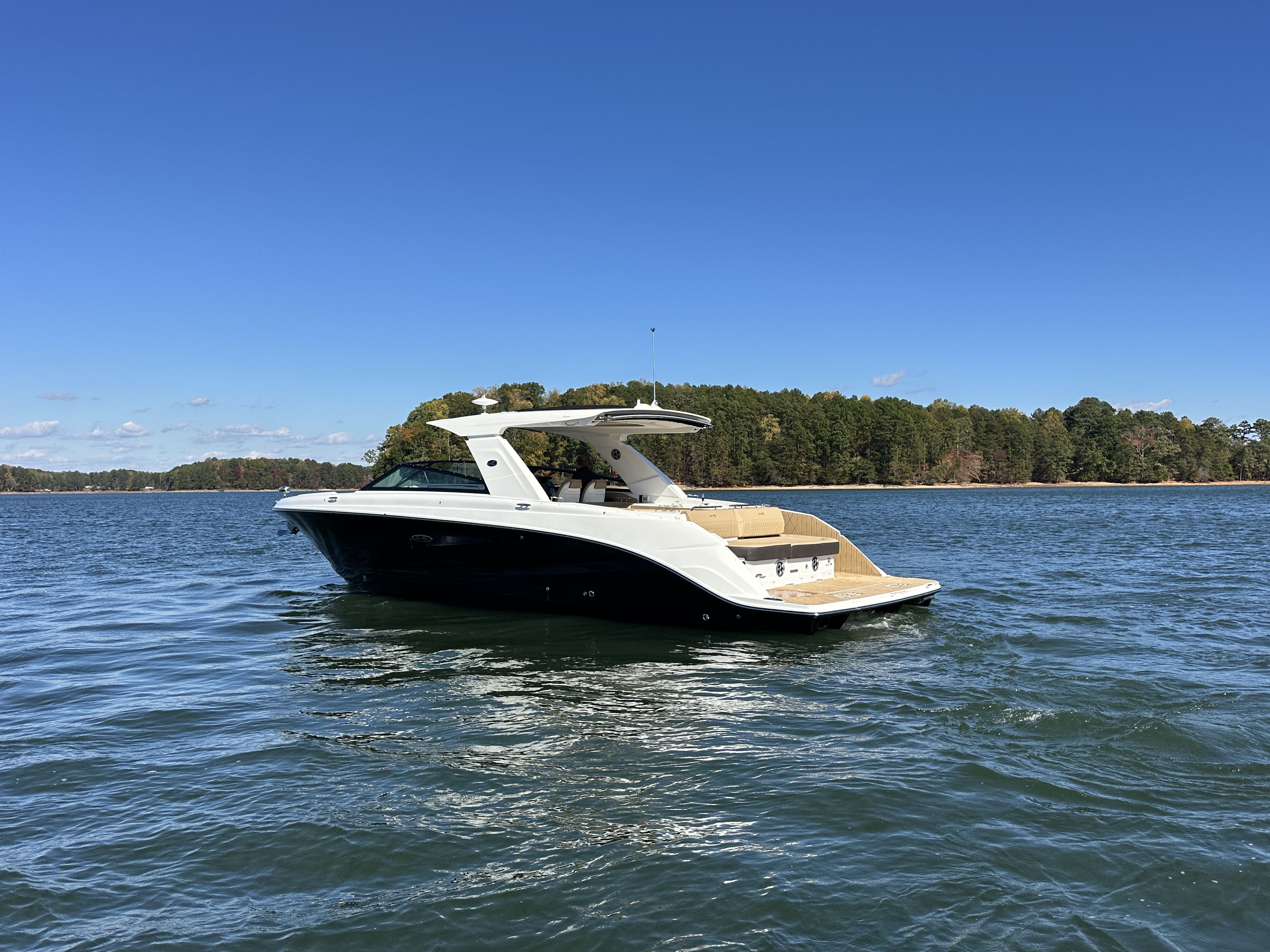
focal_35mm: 28
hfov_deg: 63.4
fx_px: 1027
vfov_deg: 49.7
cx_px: 646
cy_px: 475
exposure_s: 1/5525
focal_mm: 6.86
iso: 80
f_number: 1.78
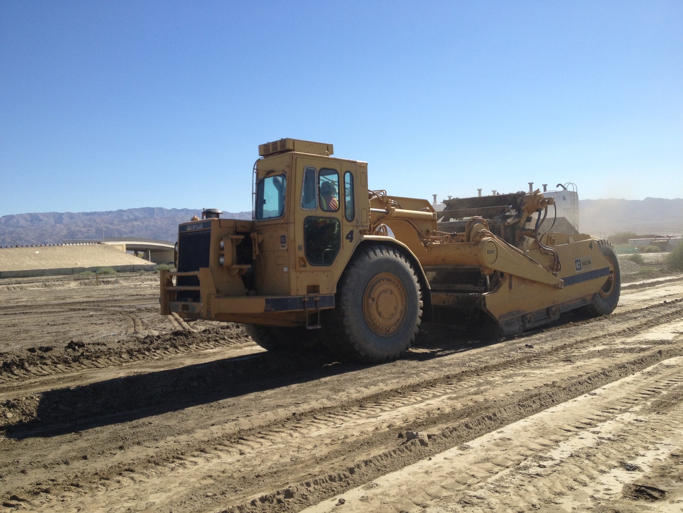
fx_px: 691
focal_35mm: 35
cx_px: 342
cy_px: 256
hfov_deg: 52.6
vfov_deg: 40.7
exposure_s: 1/1783
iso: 64
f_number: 2.4
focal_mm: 4.28
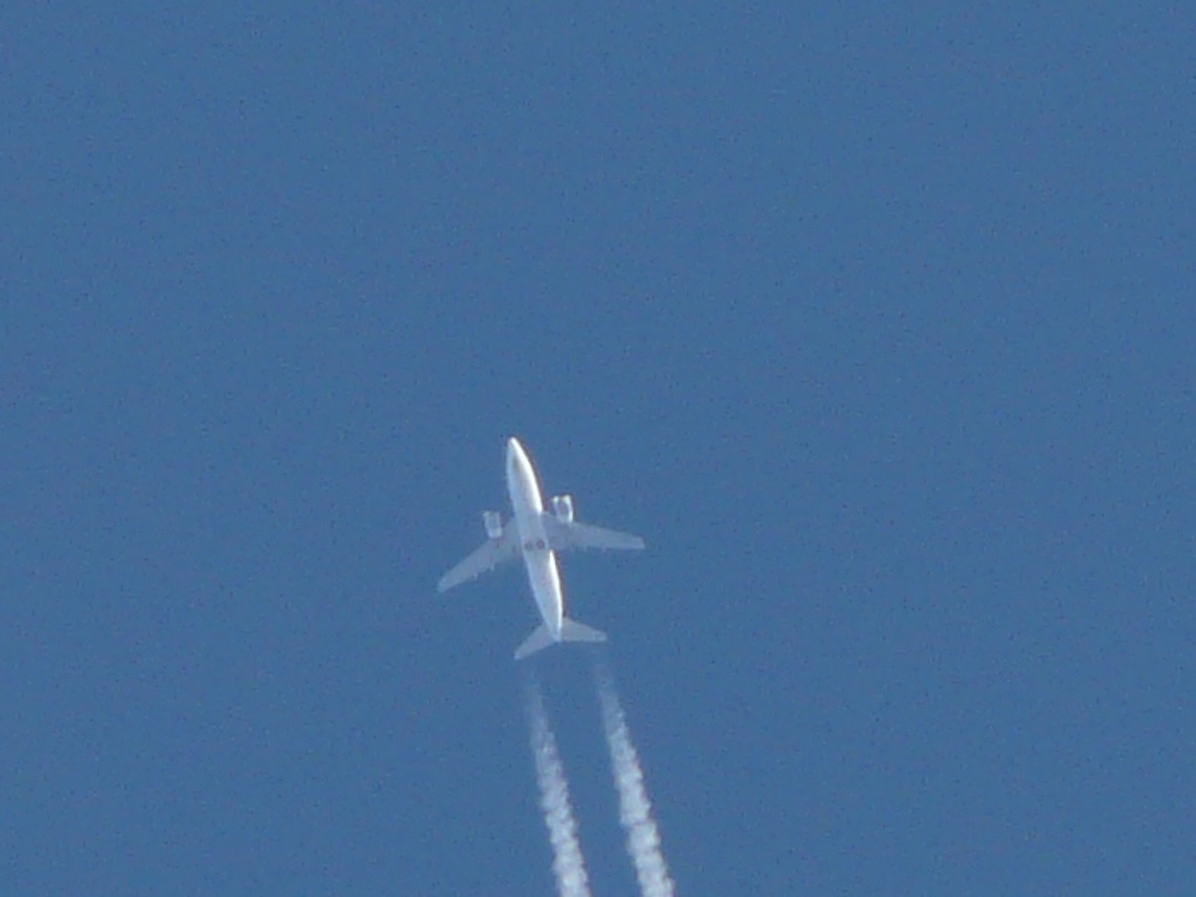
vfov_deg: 3.0
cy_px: 448
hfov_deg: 3.9
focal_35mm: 504
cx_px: 598
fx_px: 17413
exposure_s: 1/400
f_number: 5.6
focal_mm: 82.8
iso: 100
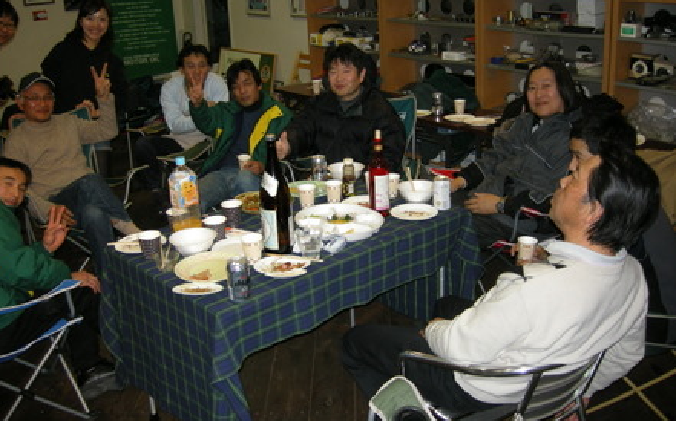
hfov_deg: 50.4
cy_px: 182
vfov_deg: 32.7
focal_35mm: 39
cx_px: 333
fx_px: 718
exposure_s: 1/30
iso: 109
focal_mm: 7.5
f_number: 2.7
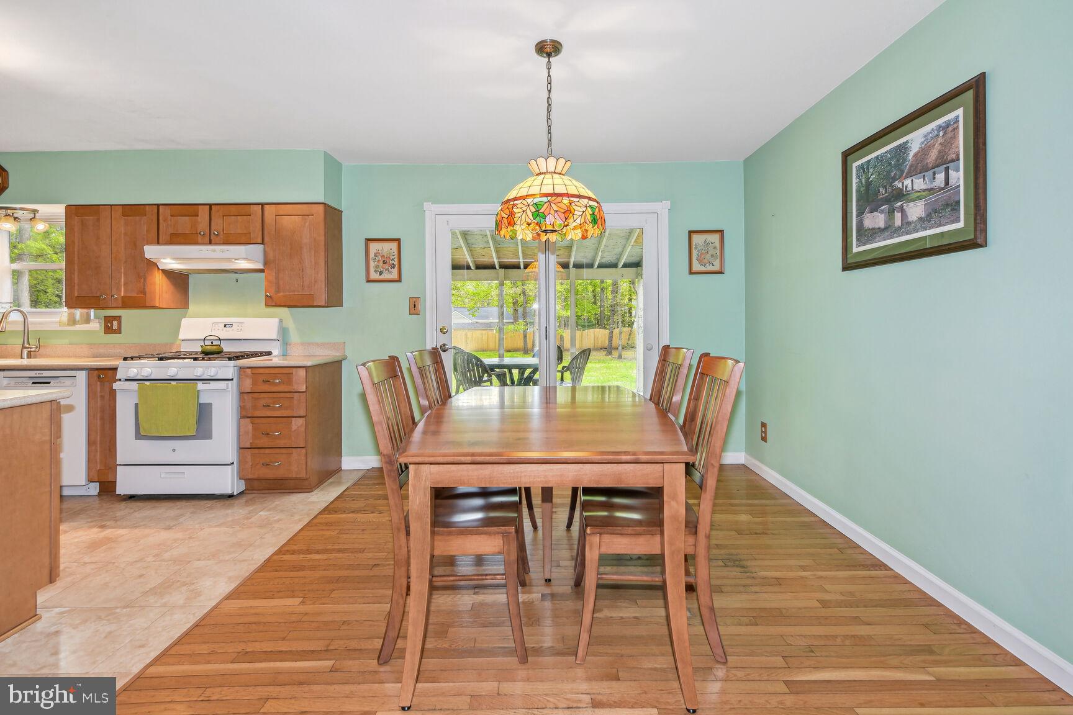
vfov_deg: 73.7
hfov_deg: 96.7
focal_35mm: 16
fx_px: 477
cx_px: 536
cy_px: 358
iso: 200
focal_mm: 16
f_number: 8
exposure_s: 1/25
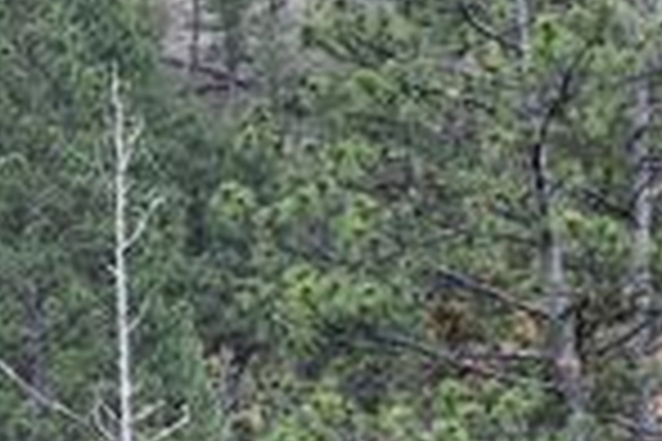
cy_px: -187
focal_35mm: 593
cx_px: 108
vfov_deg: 2.3
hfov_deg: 3.5
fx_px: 10904
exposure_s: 1/250
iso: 320
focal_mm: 116
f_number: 5.6
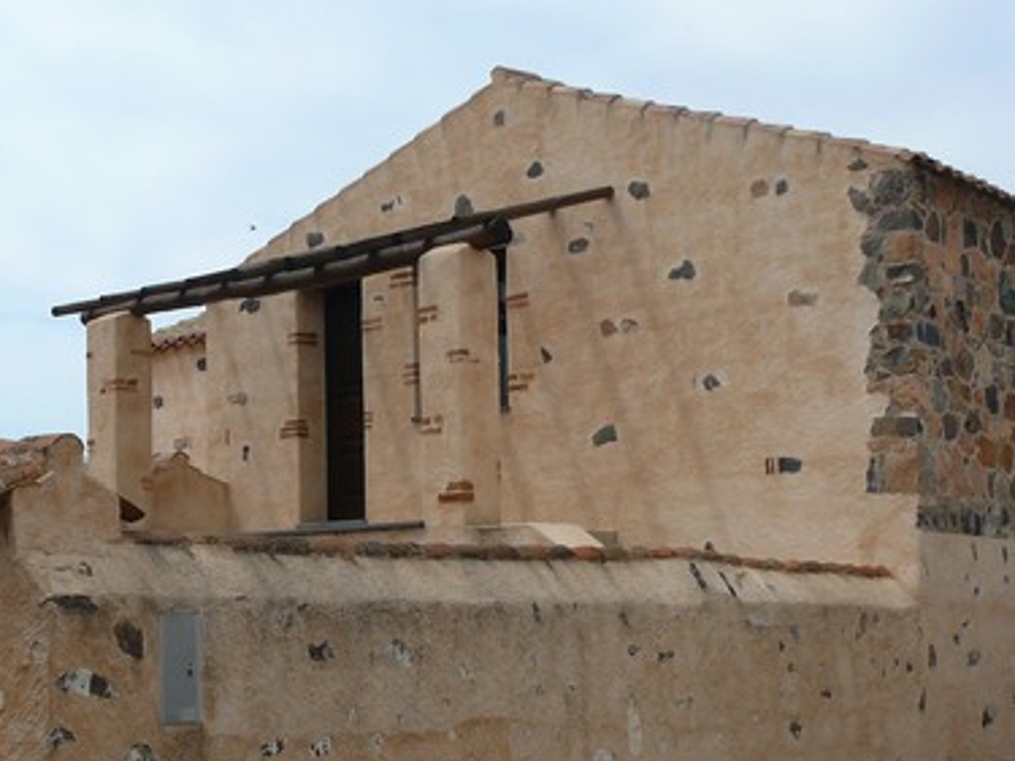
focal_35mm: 70
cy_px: 604
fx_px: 2052
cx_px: 214
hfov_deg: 27.3
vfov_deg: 20.8
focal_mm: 7.4
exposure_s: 1/250
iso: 100
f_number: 5
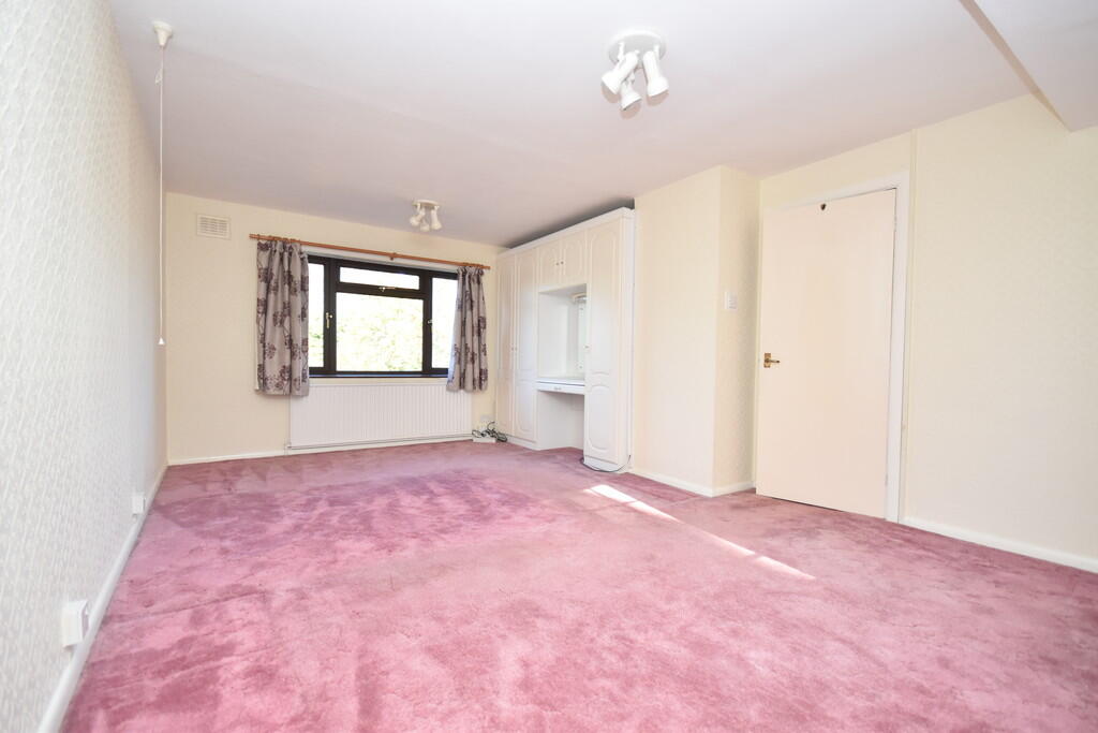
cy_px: 366
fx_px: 458
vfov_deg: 77.3
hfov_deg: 100.4
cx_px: 549
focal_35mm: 15
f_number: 4.5
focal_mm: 10
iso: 800
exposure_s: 1/160
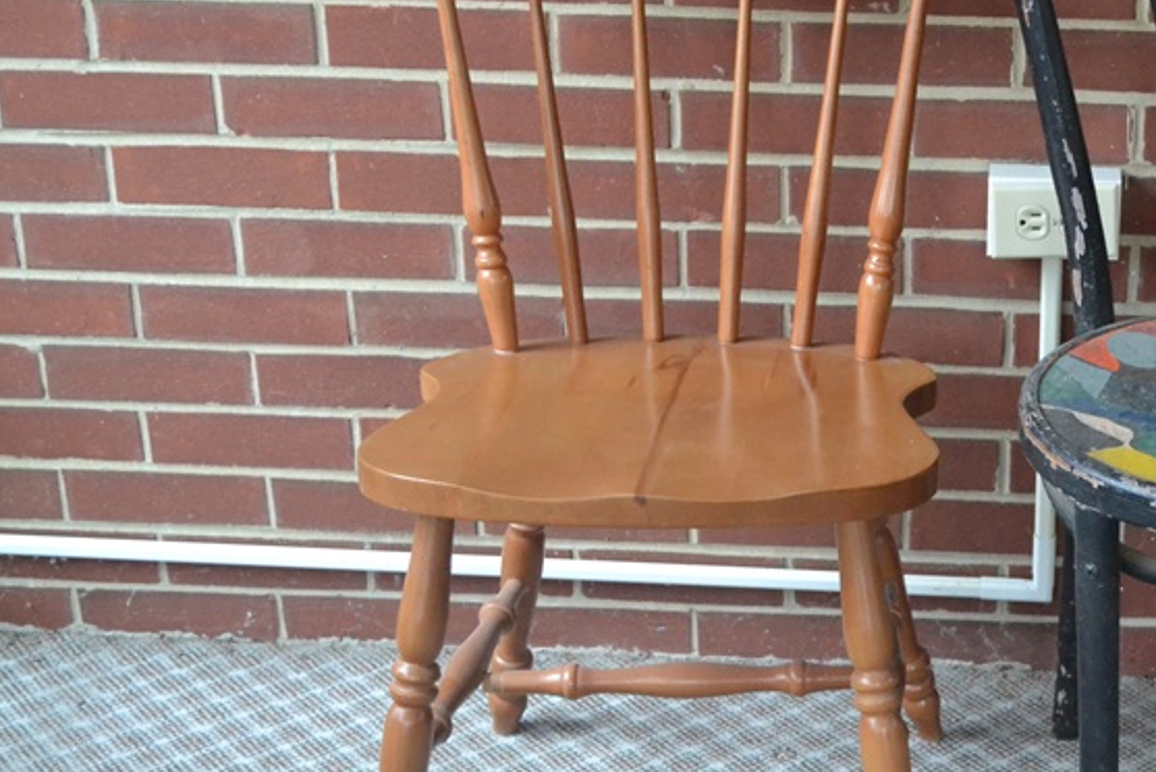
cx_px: 1031
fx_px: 2249
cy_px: 441
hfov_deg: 27.8
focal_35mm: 70
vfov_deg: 19.5
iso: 3200
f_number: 4.2
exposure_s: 1/100
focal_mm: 26
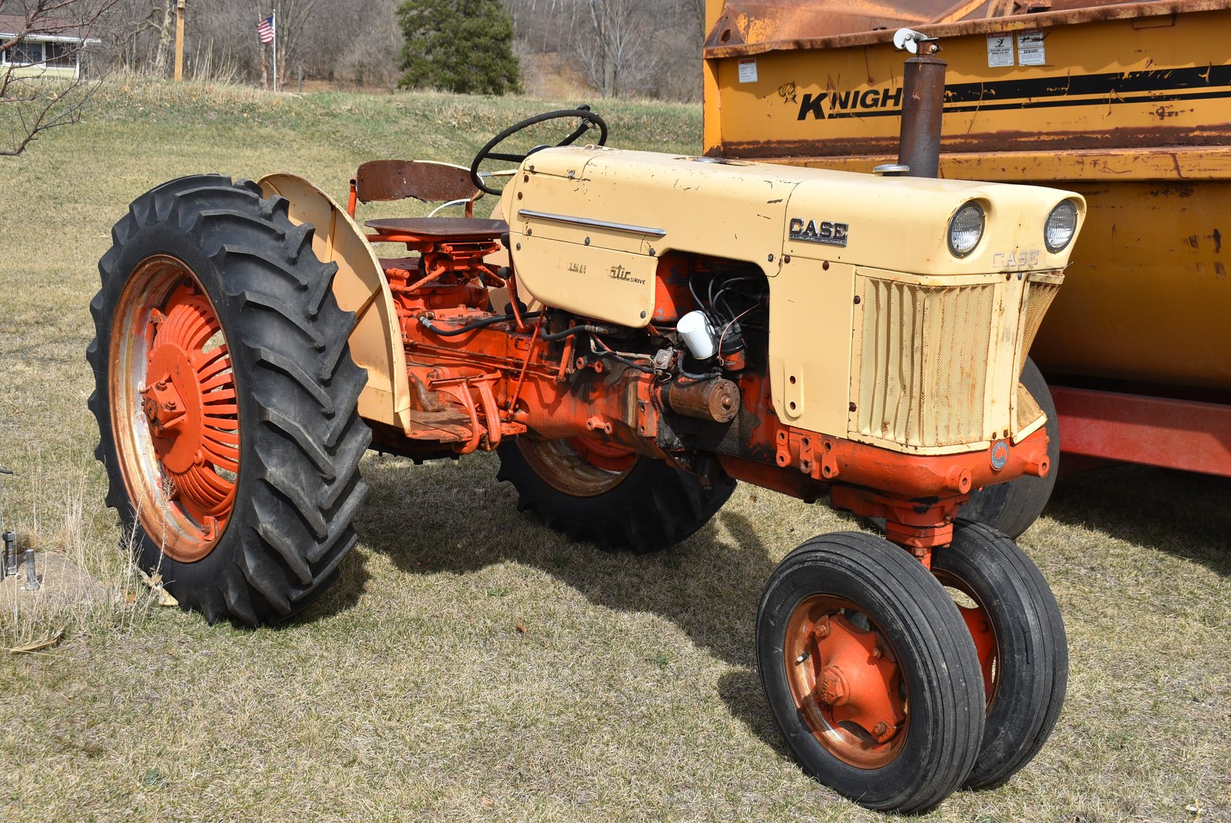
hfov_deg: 42.3
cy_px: 412
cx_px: 616
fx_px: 1591
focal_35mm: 46
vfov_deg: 29.0
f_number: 8
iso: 100
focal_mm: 31
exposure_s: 1/250
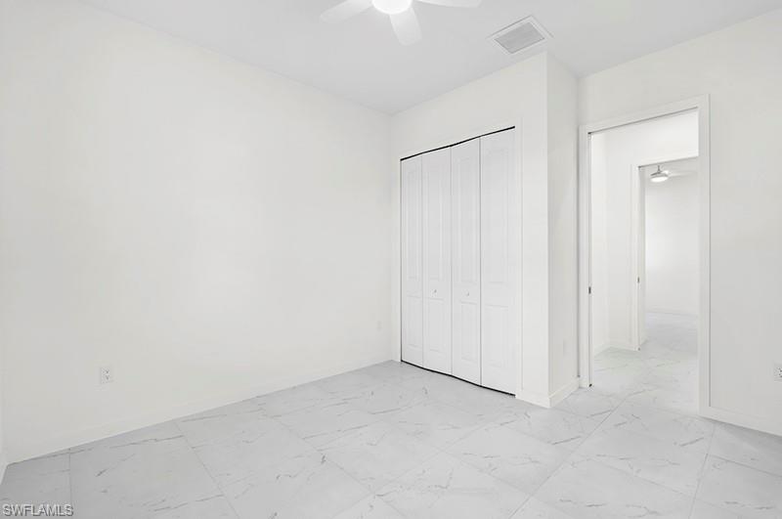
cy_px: 260
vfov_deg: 73.6
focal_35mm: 16
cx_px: 391
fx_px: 347
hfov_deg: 96.8
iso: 200
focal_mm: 16
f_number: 9
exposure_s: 1/5
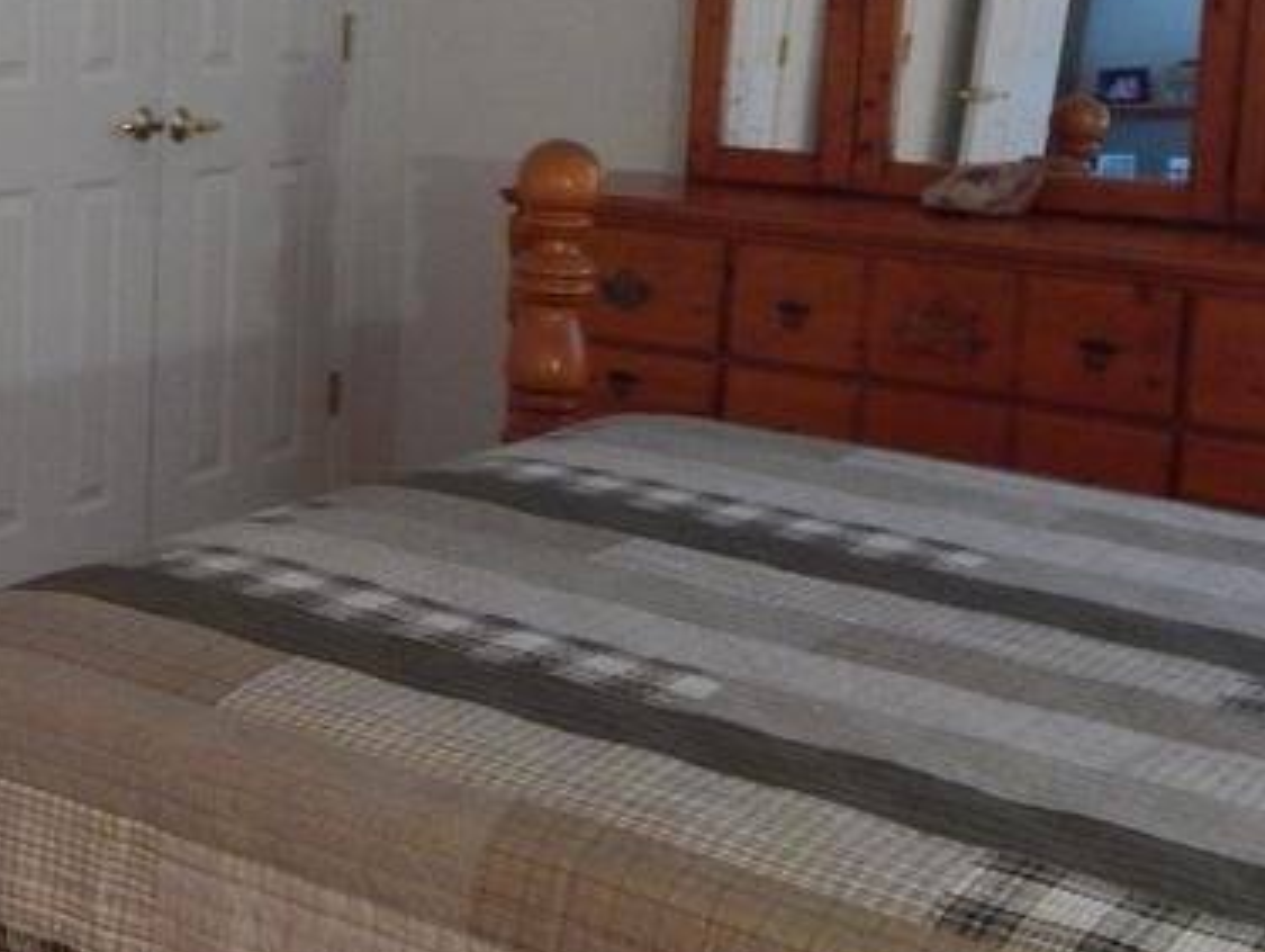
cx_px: 27
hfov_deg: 30.1
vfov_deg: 24.2
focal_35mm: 60
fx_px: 2195
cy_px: 246
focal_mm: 4
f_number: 3
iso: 400
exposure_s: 1/30
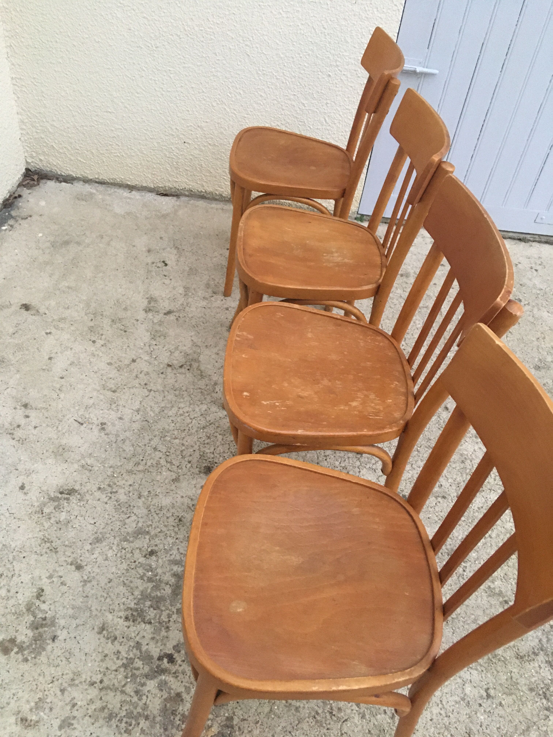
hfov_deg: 48.2
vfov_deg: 61.7
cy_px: 368
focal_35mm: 29
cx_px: 276
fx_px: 618
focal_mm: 4.15
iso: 250
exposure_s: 1/17
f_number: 2.2
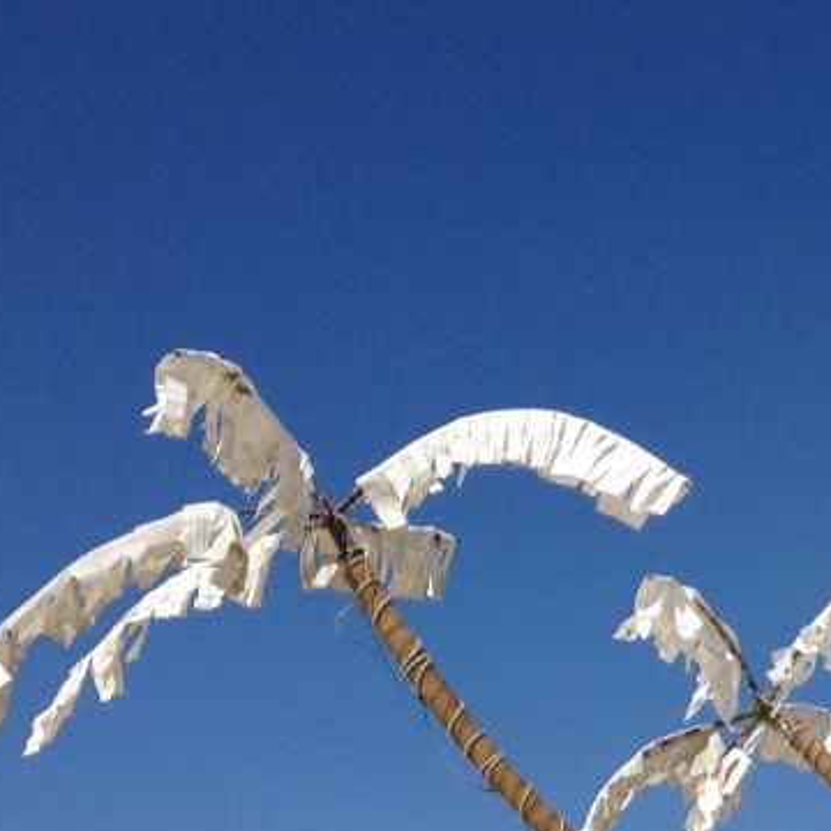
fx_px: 2390
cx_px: 1110
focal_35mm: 88
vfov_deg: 19.1
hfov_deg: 18.3
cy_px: 847
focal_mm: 4.28
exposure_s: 1/3690
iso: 50
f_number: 2.4
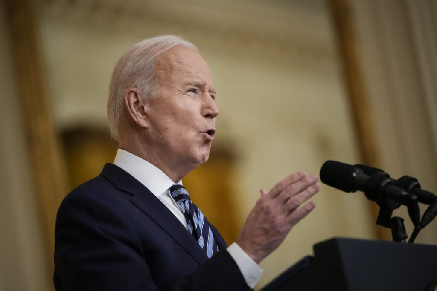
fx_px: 2428
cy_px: 146
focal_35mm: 200
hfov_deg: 10.3
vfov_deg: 6.9
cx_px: 218
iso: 4000
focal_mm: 200
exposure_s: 1/500
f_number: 2.8
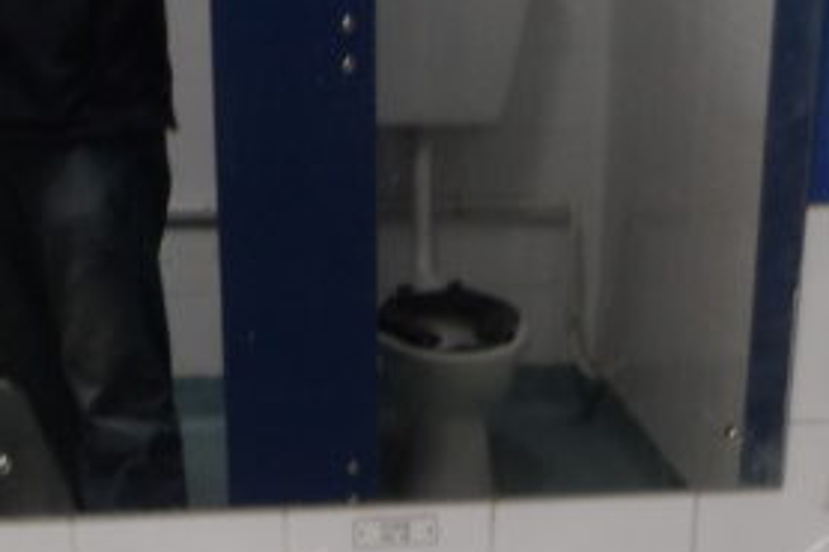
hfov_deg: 22.2
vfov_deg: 13.5
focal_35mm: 92
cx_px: 423
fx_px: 2117
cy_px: 952
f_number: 3.2
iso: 120
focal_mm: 4
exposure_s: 1/30
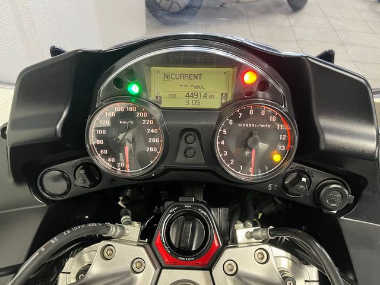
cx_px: 190
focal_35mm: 26
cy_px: 142
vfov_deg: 53.1
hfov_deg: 67.3
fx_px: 285
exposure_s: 1/50
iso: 500
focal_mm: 5.1
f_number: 1.6
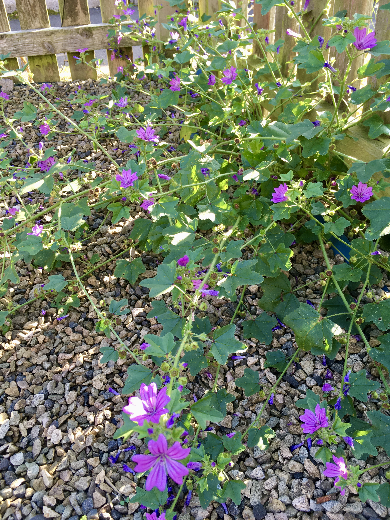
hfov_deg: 48.2
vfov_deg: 61.7
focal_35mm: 29
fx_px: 436
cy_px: 260
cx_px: 195
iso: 25
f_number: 2.2
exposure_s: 1/100
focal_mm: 4.15
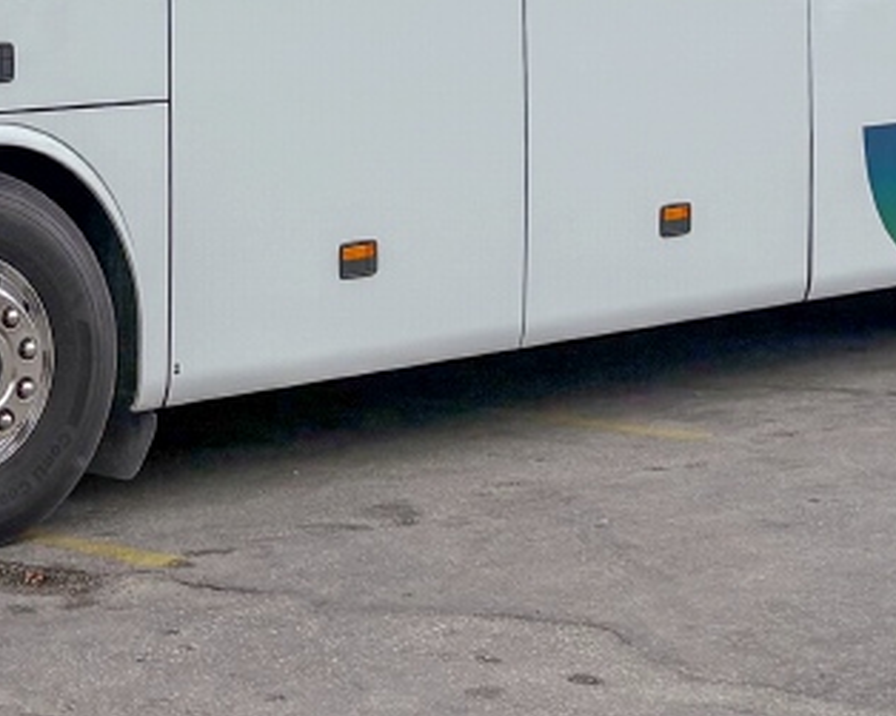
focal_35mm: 105
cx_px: -54
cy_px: -541
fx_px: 2784
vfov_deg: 13.3
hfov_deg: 17.7
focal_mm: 5.96
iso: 50
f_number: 1.6
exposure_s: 1/3400
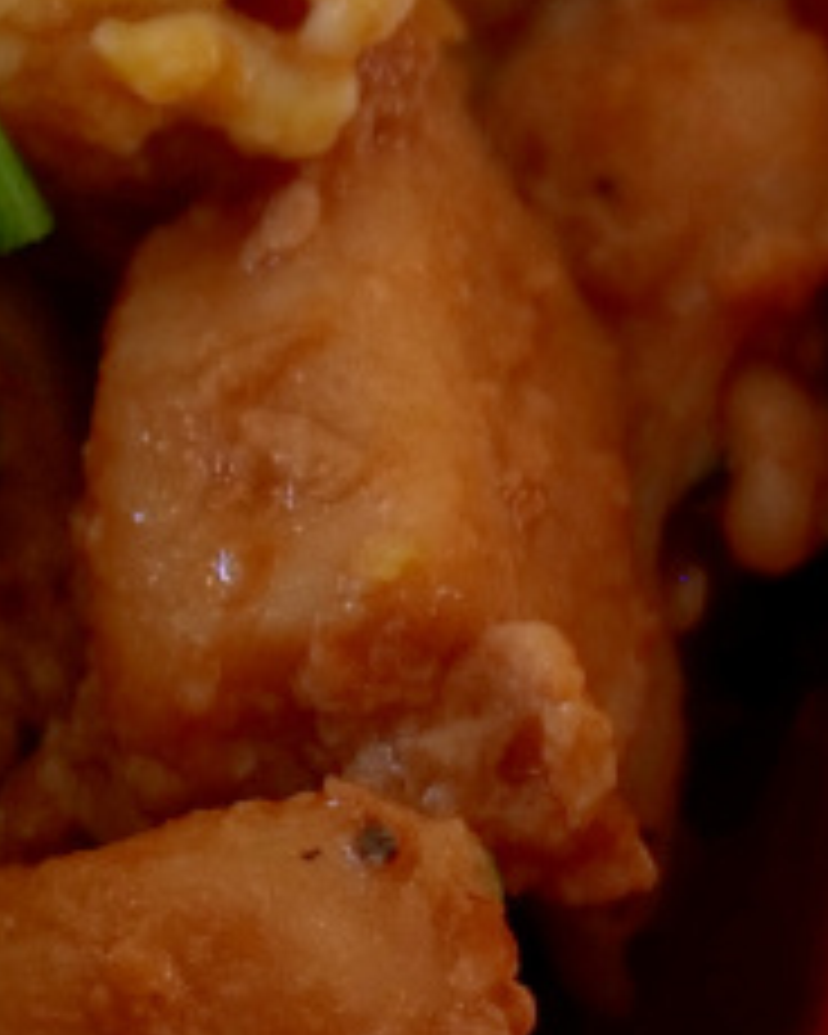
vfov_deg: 4.1
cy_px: 189
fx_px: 14428
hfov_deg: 3.2
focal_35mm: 471
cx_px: -2246
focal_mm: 60
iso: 1250
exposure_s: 1/100
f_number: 7.1
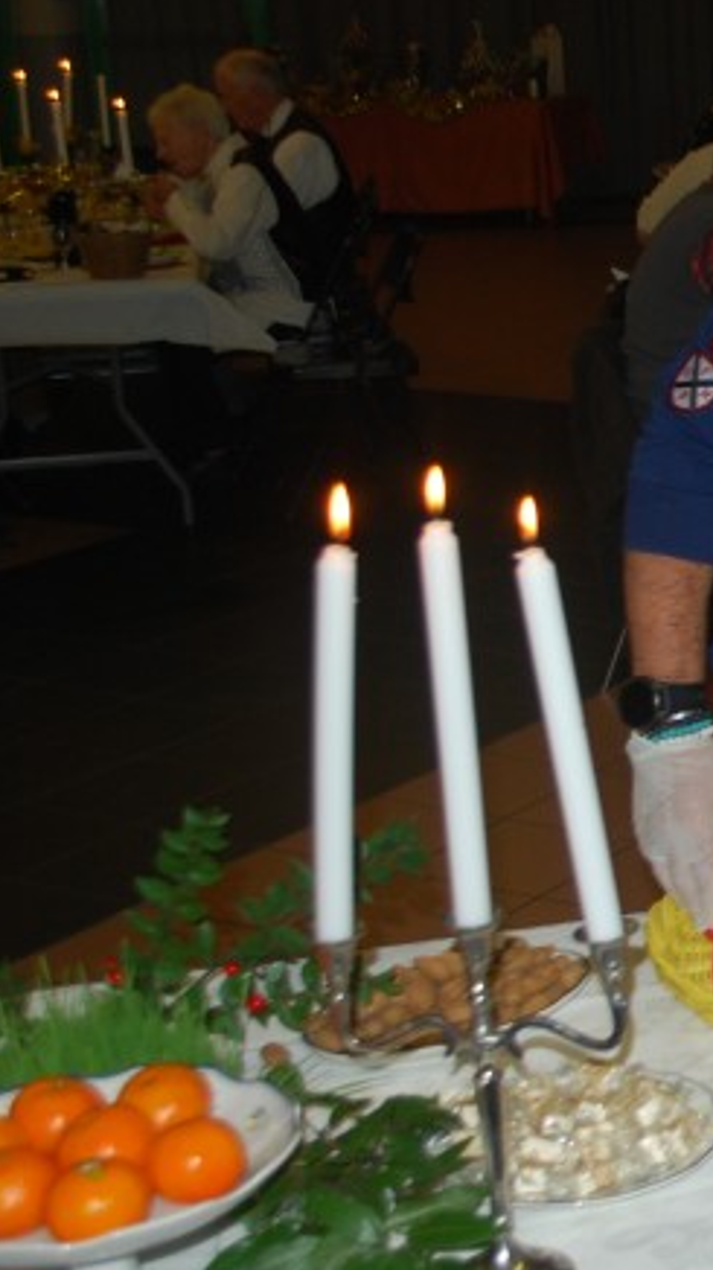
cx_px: 1276
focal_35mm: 71
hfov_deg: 14.8
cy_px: 571
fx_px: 2388
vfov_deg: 29.7
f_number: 4
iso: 200
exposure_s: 1/60
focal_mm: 22
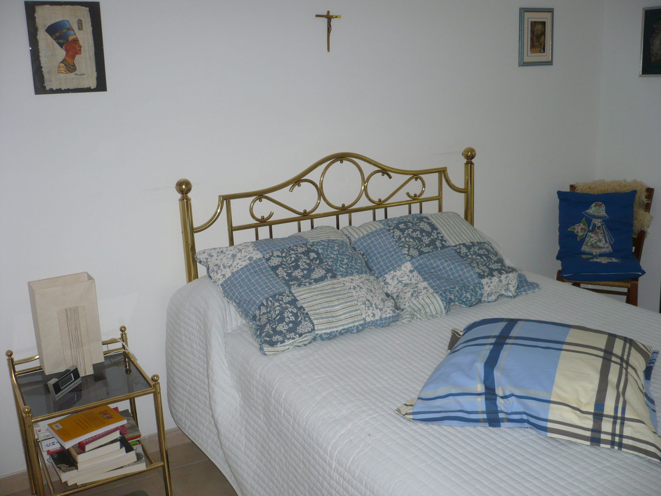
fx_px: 668
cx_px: 330
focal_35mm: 35
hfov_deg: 52.6
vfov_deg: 40.7
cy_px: 248
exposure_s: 1/30
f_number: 2.8
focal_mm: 5.8
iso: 125
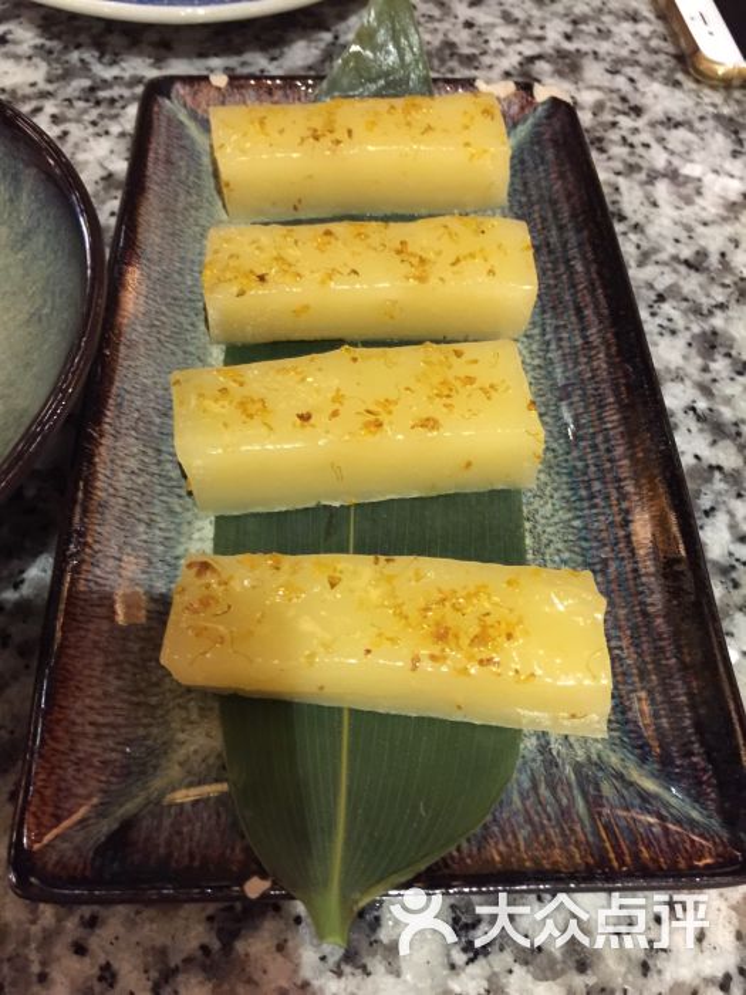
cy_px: 498
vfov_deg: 61.7
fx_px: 833
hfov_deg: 48.2
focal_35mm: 29
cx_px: 373
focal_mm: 4.15
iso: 160
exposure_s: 1/8
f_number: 2.2
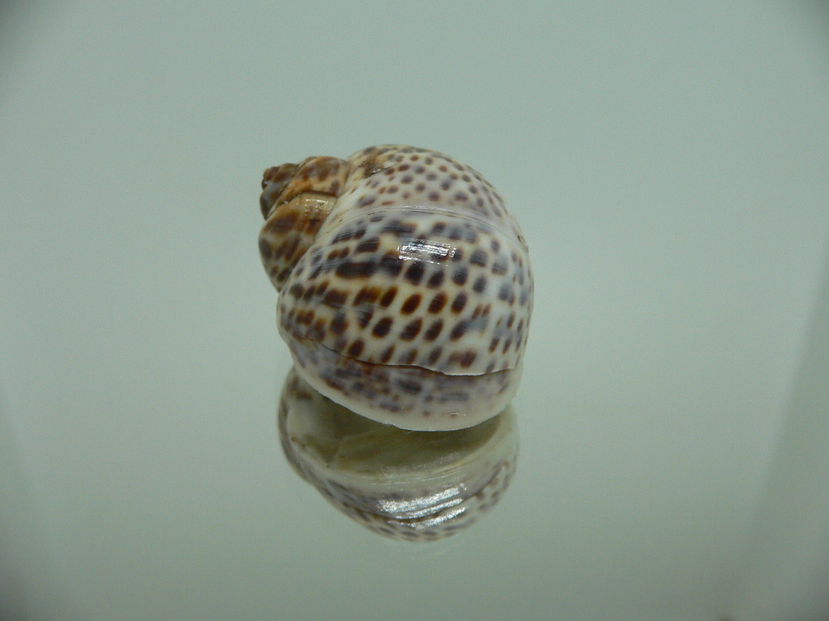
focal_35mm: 35
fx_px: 838
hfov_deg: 52.6
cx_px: 414
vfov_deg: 40.7
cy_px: 310
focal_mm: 4.6
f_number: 2.8
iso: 150
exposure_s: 1/60
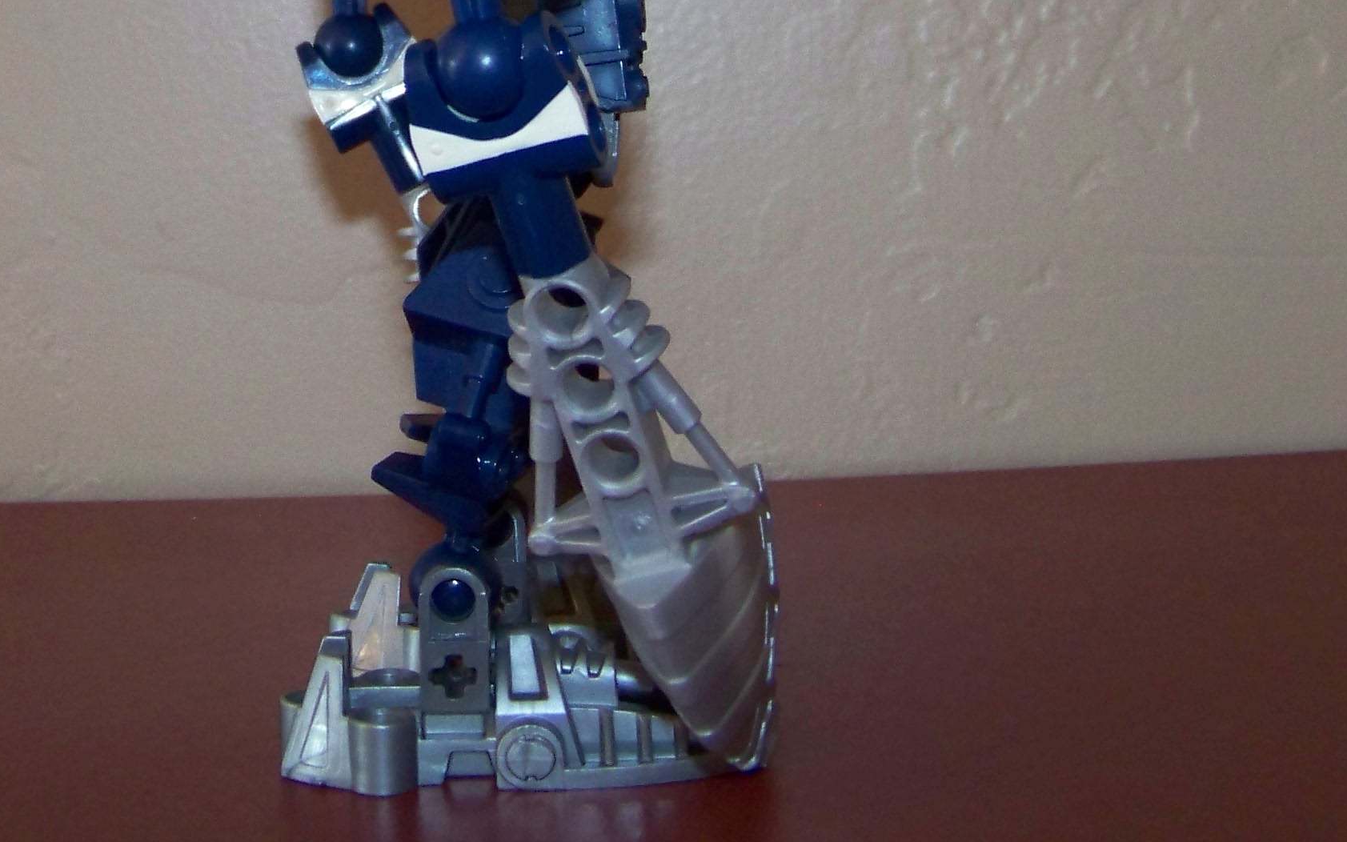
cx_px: 479
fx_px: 2717
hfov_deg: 27.7
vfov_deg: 17.0
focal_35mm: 74
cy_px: -123
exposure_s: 1/30
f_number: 2.8
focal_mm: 5.85
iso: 200
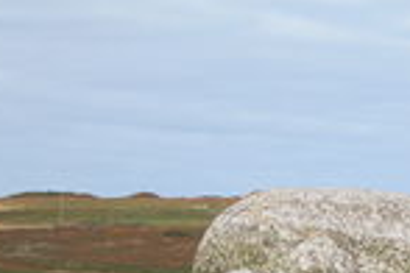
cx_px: 427
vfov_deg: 6.9
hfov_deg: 10.3
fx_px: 2255
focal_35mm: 198
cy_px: 387
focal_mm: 17.8
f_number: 5.9
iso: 100
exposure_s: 1/303
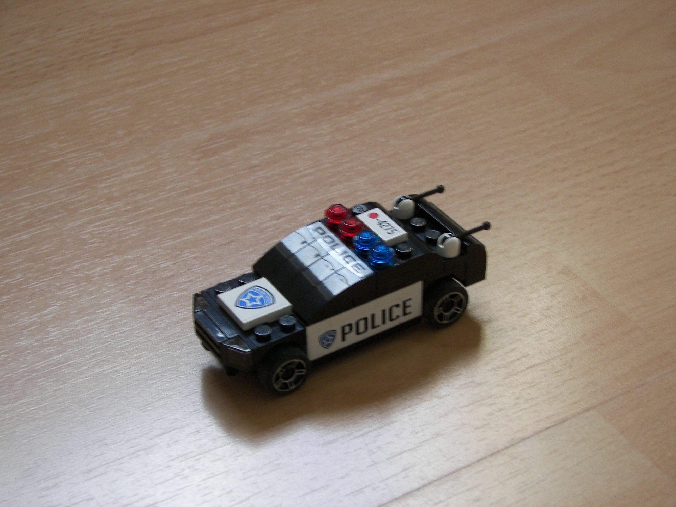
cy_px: 254
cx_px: 338
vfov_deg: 19.1
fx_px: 1504
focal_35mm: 77
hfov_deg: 25.3
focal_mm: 12.7
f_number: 2.8
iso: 100
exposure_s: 1/15
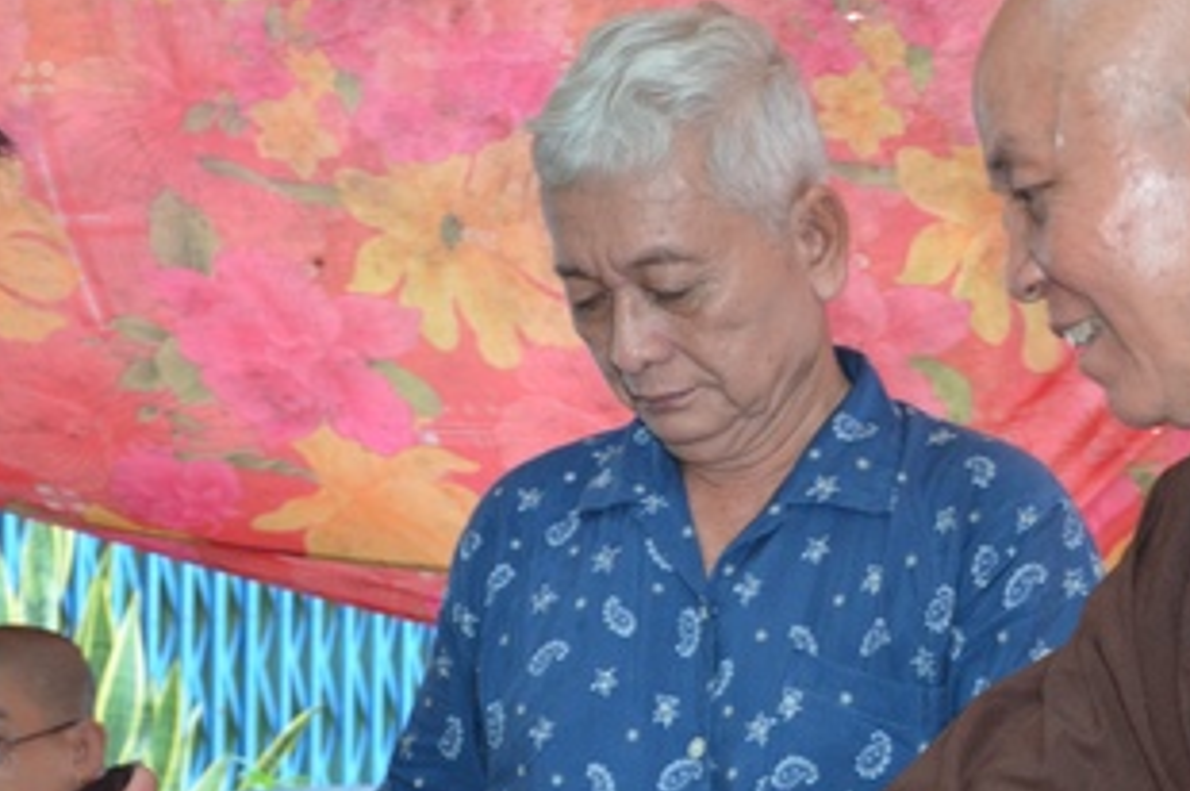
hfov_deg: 18.6
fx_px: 3634
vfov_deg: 12.4
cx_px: 591
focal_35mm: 110
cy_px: 490
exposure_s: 1/60
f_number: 4.5
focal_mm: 35
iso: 640
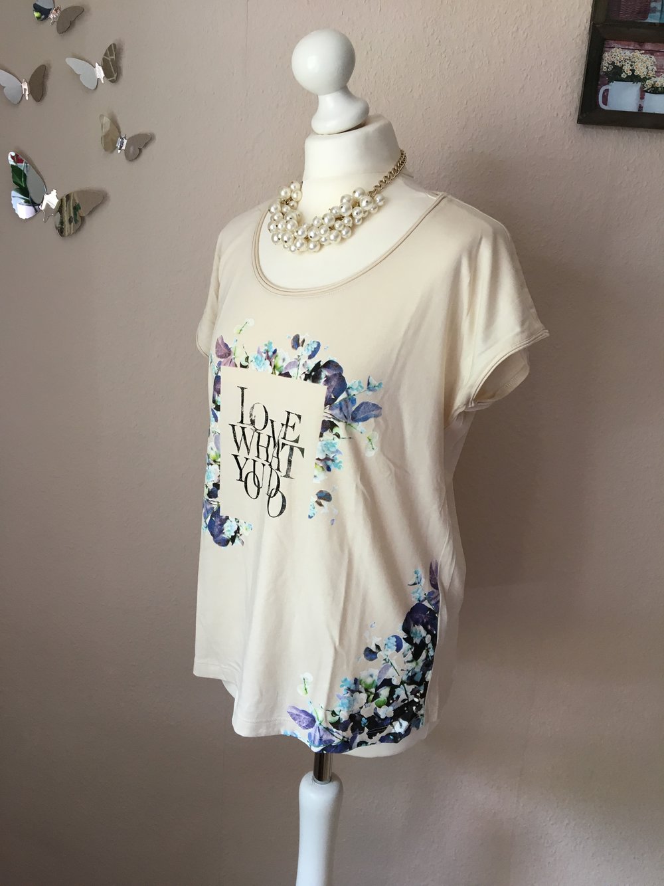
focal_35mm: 29
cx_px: 332
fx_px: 742
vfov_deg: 61.7
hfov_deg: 48.2
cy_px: 443
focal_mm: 4.15
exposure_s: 1/30
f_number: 2.2
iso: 32
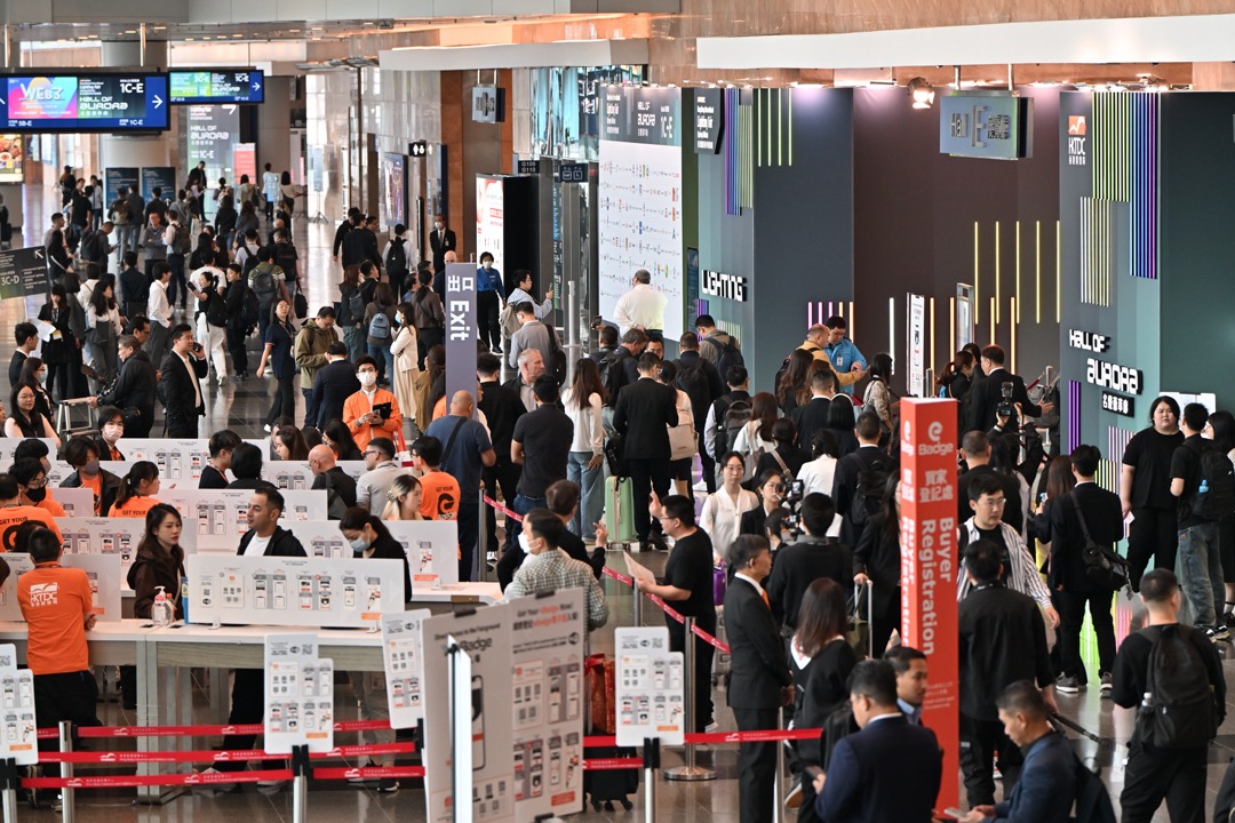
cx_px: 618
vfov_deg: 10.5
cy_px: 412
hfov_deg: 15.8
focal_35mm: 130
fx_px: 4459
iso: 1000
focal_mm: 130
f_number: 5
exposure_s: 1/200
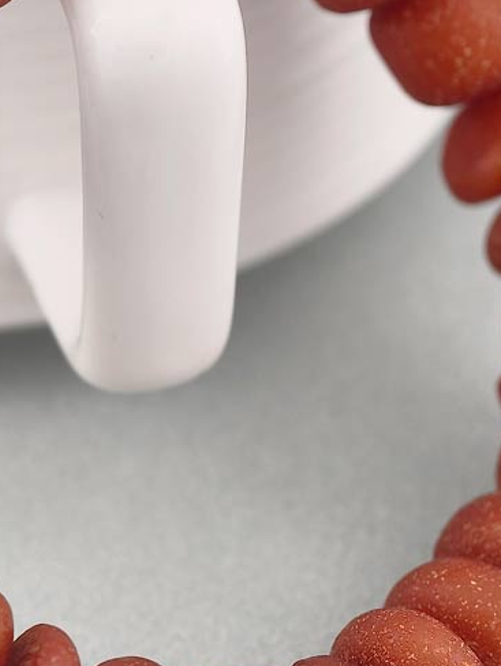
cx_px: 213
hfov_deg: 7.4
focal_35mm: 201
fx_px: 3872
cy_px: 369
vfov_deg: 9.8
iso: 125
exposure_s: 1/160
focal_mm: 22.48
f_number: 2.67
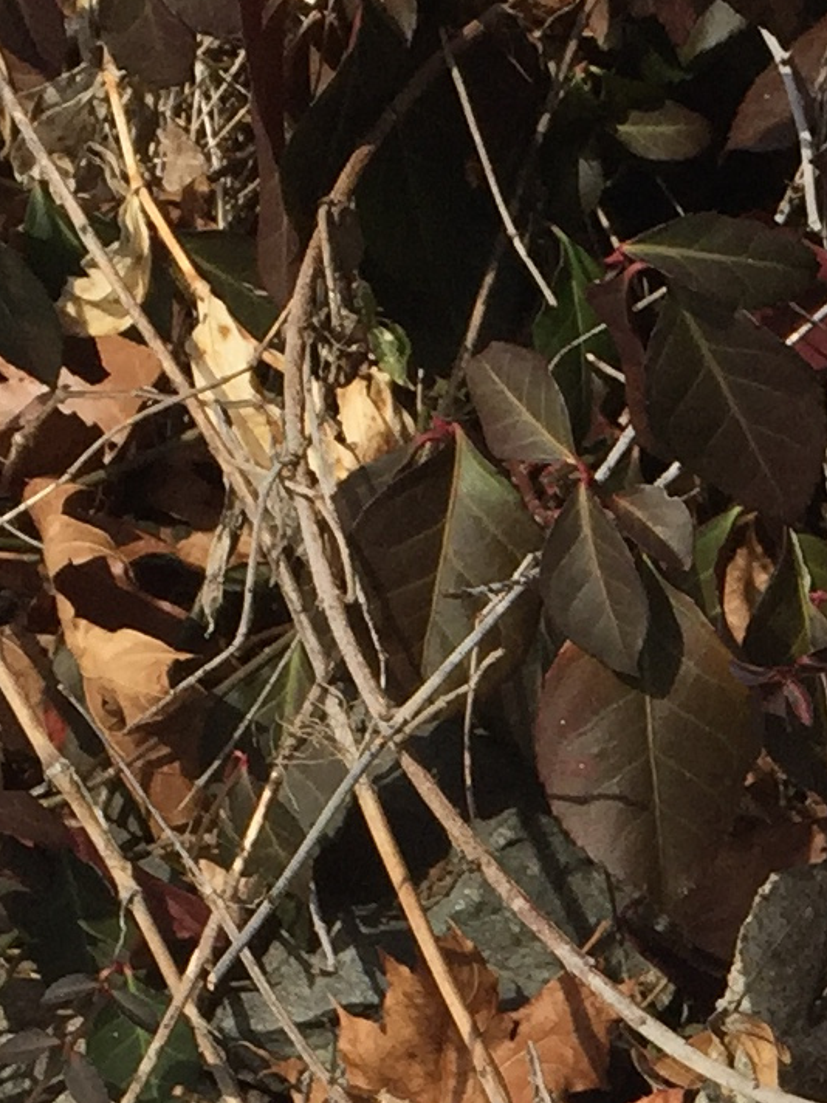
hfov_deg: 10.7
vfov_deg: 14.5
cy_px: 1173
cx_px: 1271
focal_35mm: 133
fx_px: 4237
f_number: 2.2
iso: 32
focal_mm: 4.15
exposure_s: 1/3049
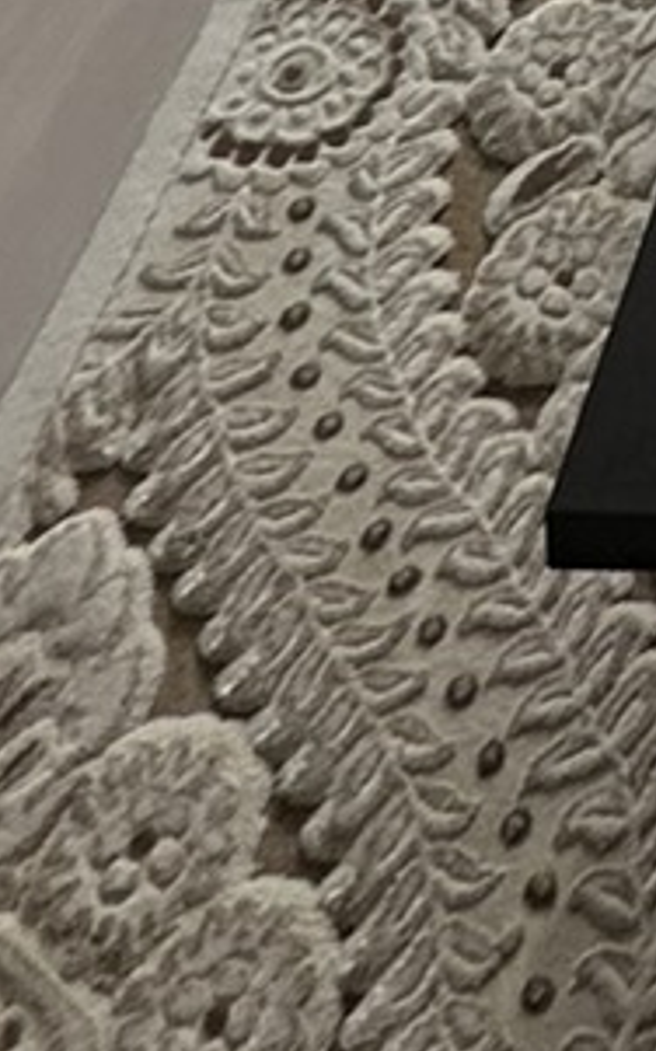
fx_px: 2890
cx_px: 1549
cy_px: -2116
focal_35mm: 101
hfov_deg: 11.0
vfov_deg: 11.4
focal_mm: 2.22
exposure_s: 1/170
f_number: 2.2
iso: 40
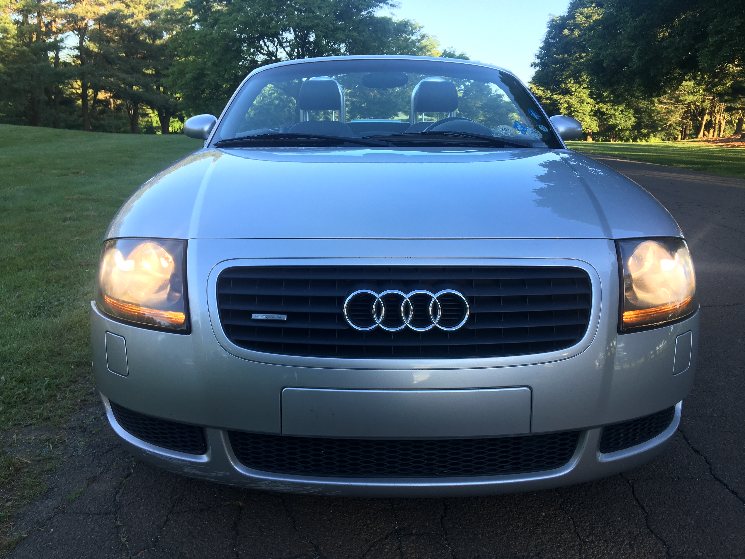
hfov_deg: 61.7
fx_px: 624
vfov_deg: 48.2
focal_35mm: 29
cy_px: 280
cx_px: 372
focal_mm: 4.15
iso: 25
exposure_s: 1/120
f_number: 2.2
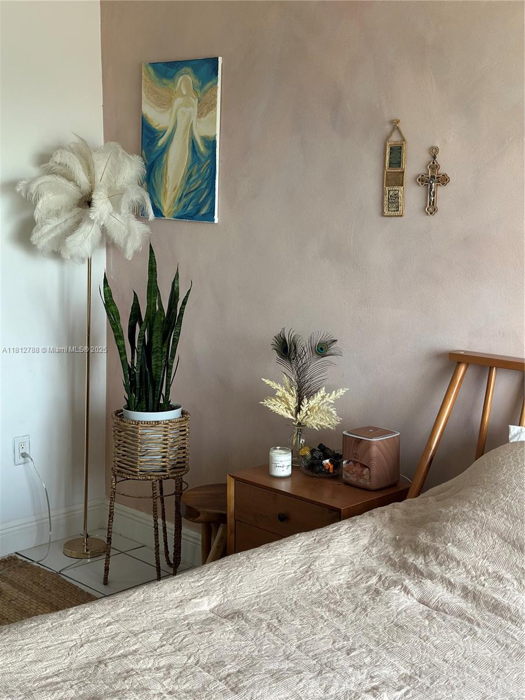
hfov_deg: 30.3
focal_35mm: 48
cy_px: 350
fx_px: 971
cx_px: 262
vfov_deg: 39.7
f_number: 1.78
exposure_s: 1/60
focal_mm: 6.86
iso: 200
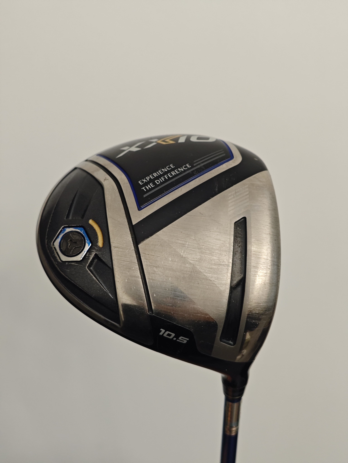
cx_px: 174
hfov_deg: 31.5
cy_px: 232
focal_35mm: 46
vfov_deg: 41.2
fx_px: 617
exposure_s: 1/100
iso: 320
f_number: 1.6
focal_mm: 6.55
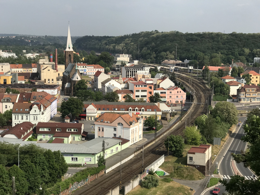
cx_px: 130
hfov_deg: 33.8
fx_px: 428
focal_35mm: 57
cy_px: 98
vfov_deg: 25.7
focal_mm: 6.6
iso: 20
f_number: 2.8
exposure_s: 1/997
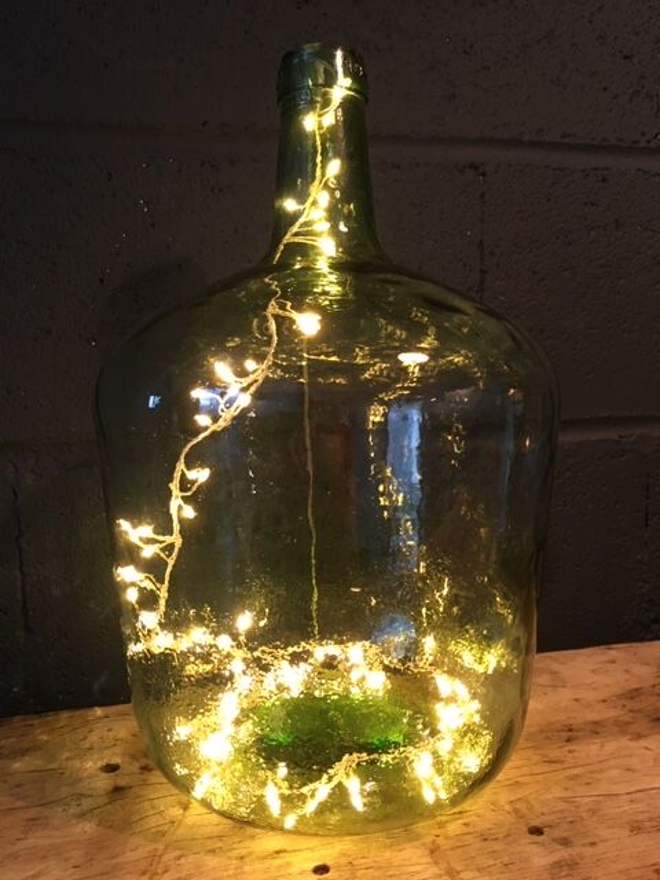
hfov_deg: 48.2
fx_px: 737
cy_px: 440
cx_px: 330
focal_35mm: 29
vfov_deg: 61.7
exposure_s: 1/33
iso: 160
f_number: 2.2
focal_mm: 4.15
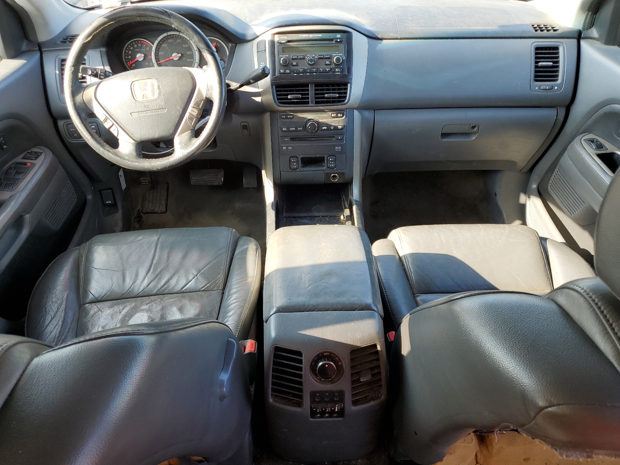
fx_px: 466
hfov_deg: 67.3
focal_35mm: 26
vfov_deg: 53.1
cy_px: 232
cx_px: 310
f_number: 1.5
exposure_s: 1/189
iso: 50
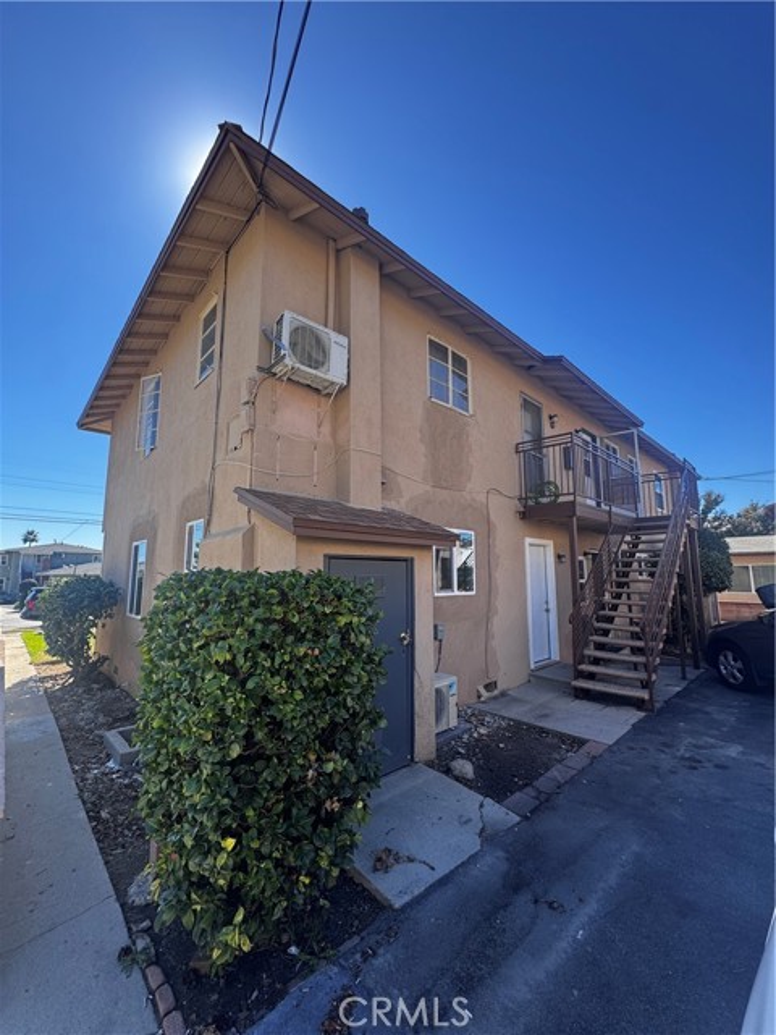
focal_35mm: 14
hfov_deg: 85.7
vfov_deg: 102.1
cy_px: 518
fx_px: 418
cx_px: 388
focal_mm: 2.22
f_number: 2.2
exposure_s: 1/409
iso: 40
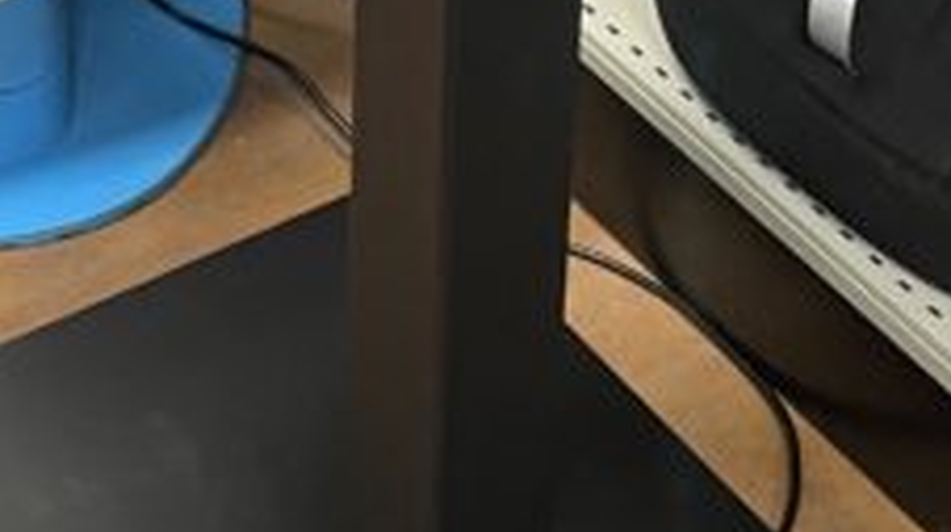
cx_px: 398
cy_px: -394
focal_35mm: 128
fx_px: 3224
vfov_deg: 9.1
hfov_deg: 16.8
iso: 125
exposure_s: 1/50
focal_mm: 4.2
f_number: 1.6
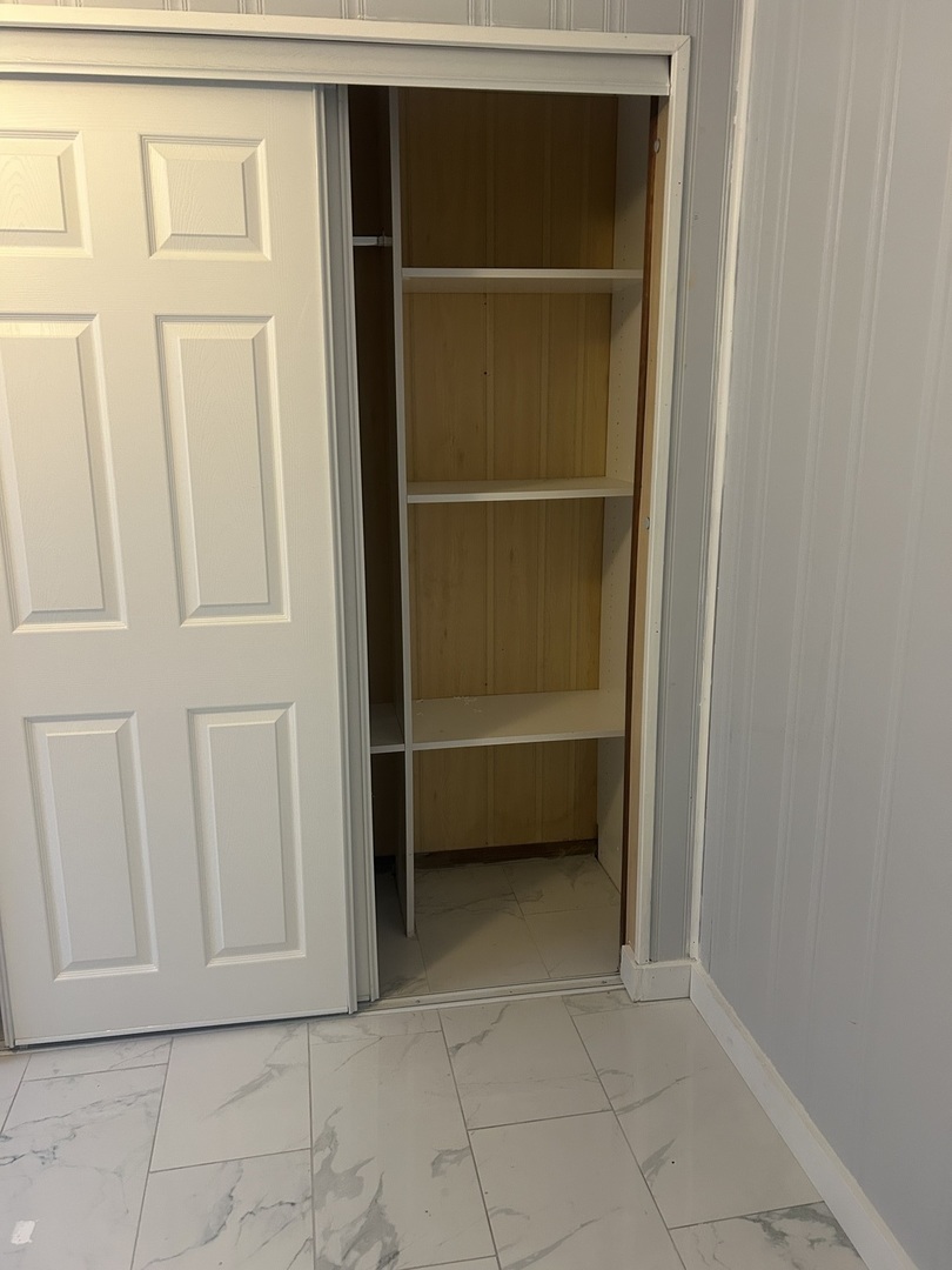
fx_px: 953
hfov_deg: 53.1
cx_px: 476
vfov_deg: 67.3
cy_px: 635
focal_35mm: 26
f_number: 1.5
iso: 250
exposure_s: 1/60
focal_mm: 5.7
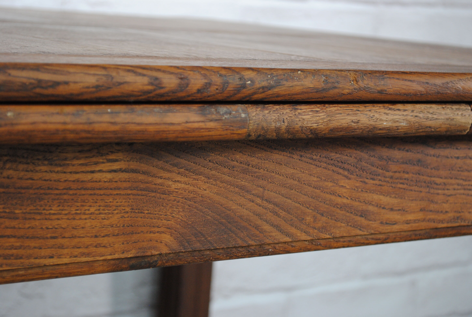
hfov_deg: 24.6
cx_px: 236
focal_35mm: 82
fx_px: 1084
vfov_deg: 16.6
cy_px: 158
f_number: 5.6
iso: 500
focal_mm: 55
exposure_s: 1/30
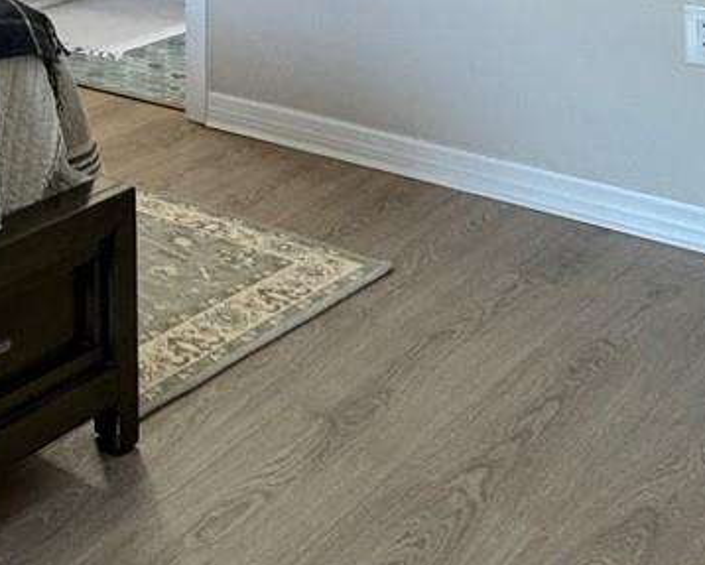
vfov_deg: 21.5
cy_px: -254
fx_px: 1274
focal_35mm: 61
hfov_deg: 23.0
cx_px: -431
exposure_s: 1/120
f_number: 2.2
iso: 200
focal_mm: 2.22
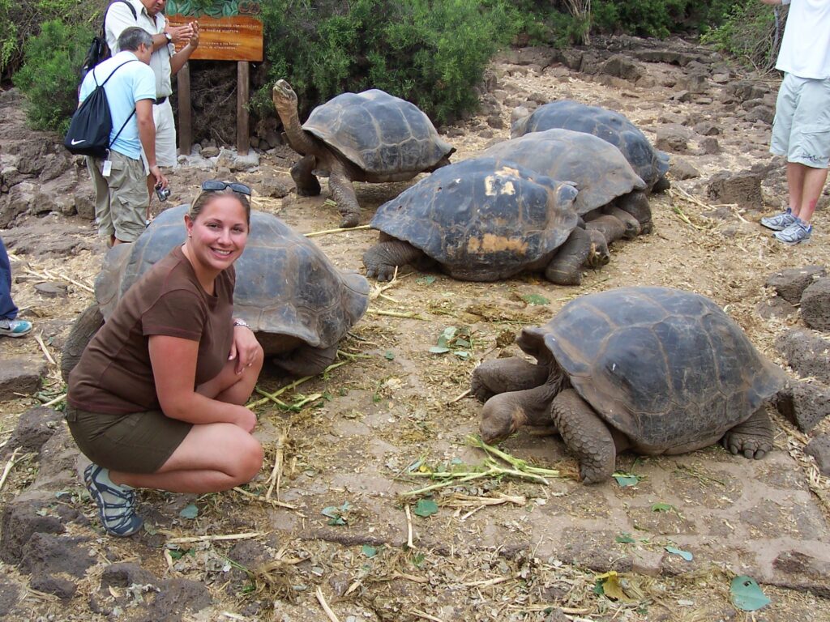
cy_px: 311
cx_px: 415
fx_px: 887
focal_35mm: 37
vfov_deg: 38.7
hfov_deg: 50.1
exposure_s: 1/350
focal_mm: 5.6
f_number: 2.8
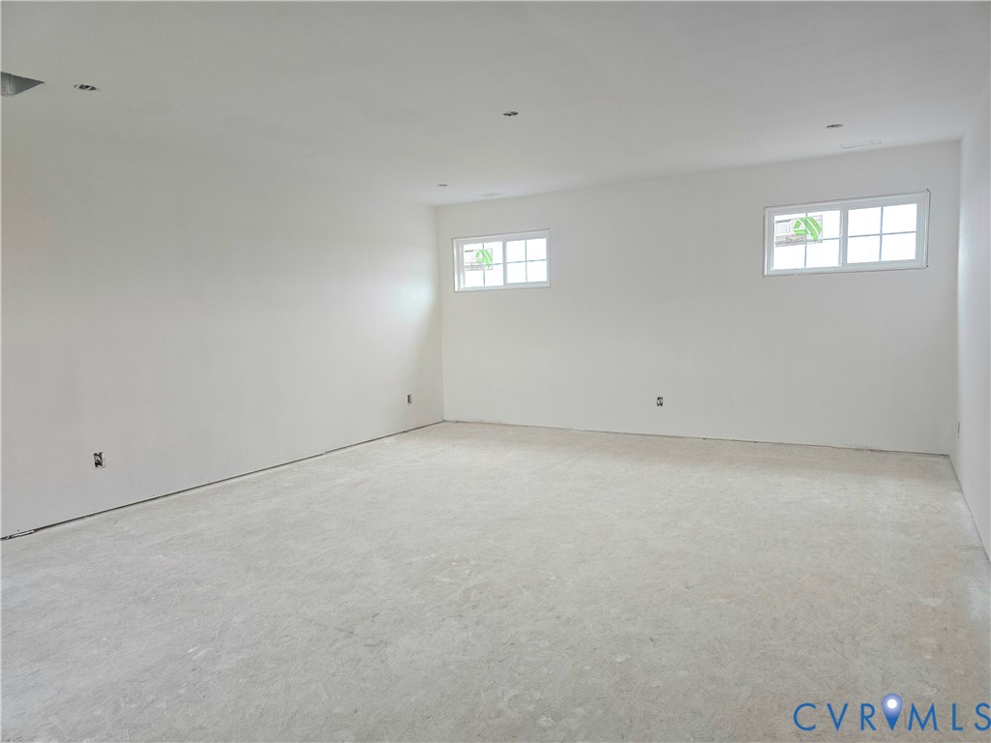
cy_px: 372
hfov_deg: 73.9
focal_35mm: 23
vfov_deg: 58.9
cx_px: 496
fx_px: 658
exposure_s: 1/120
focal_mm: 6.3
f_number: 1.7
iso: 200
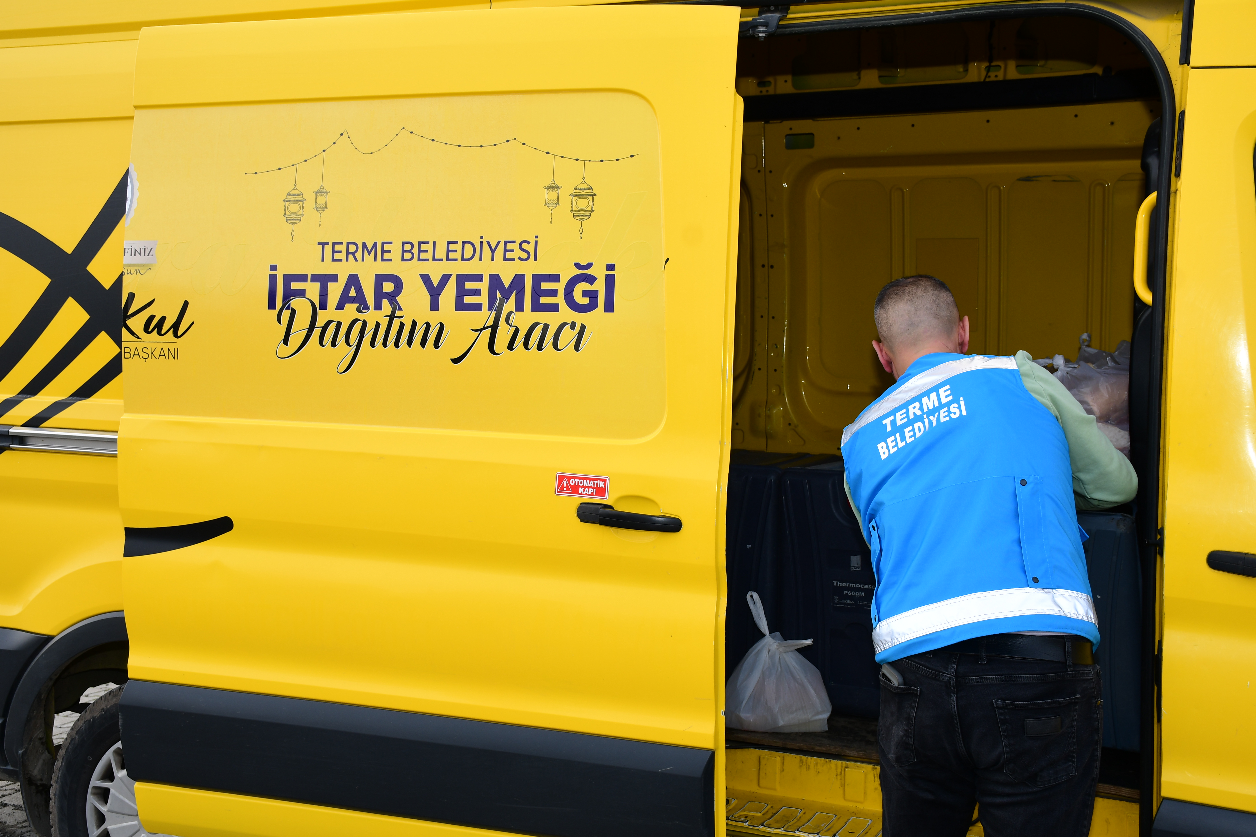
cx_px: 628
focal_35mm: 45
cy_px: 418
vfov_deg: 29.9
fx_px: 1570
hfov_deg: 43.6
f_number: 6.3
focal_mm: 30
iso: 160
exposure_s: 1/250
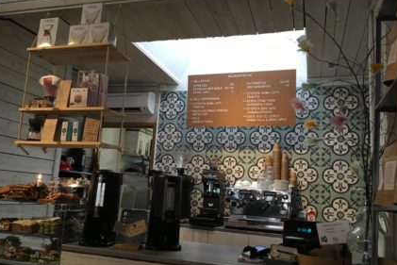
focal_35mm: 31
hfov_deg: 60.3
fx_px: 342
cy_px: 142
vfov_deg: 42.3
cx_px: 198
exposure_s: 1/33
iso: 100
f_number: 2.2
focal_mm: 4.15
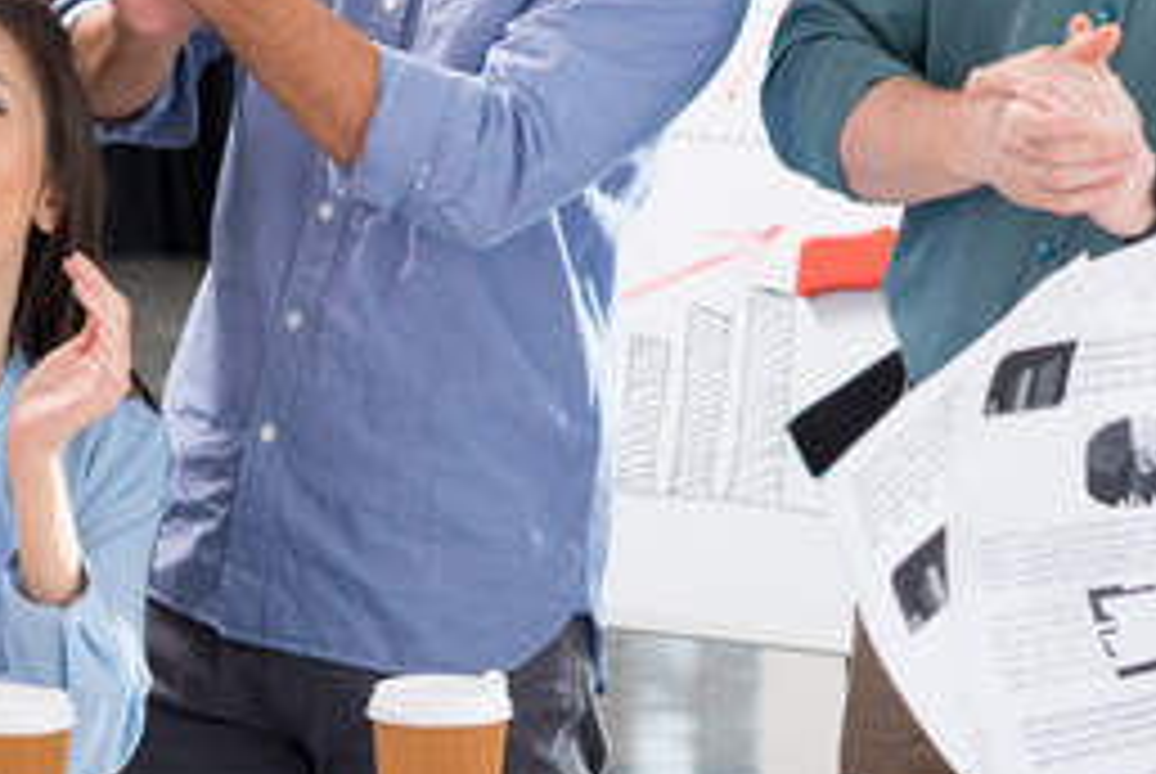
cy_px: 538
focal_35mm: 175
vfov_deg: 7.9
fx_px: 5626
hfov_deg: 11.7
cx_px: 780
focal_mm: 45
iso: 320
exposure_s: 1/160
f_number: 4
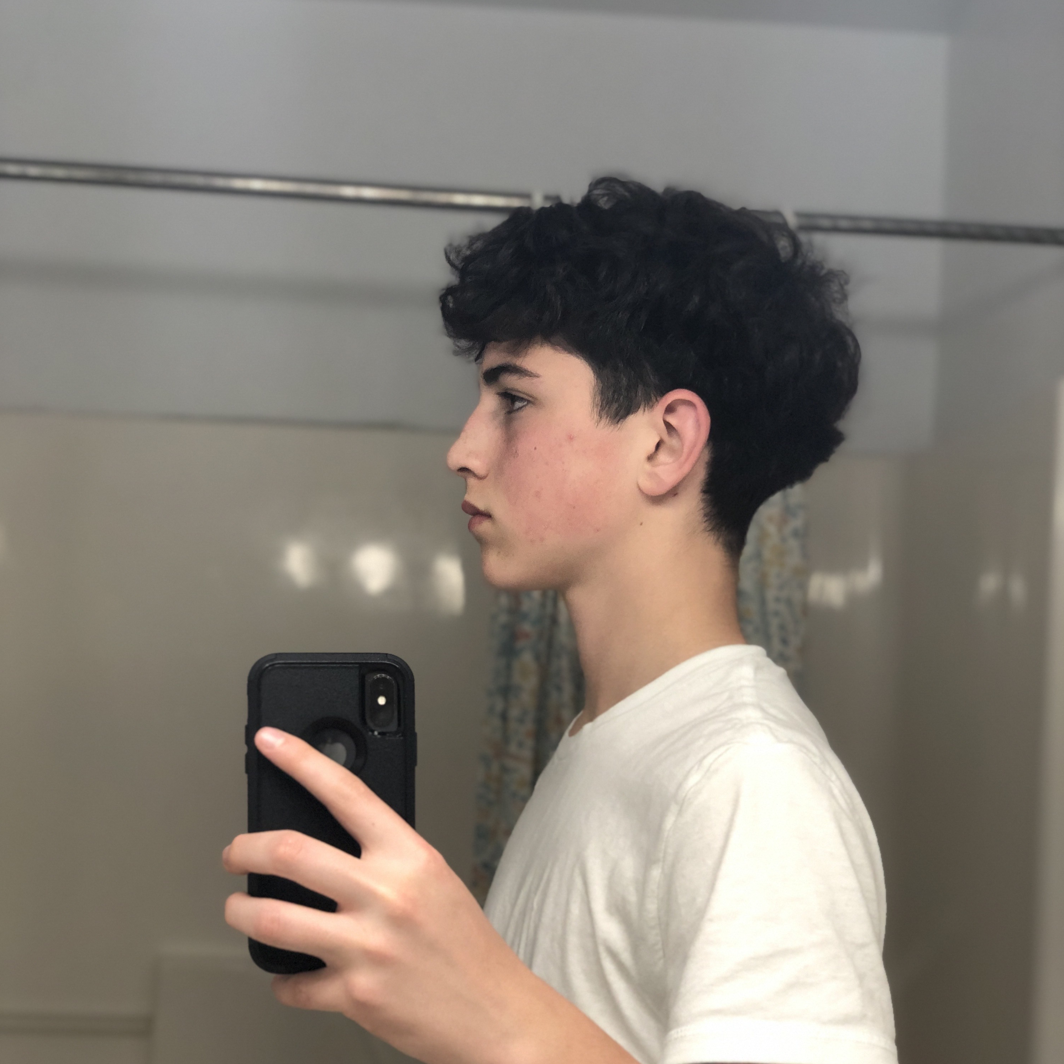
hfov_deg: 27.7
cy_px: 695
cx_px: 531
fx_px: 2156
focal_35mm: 62
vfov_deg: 27.6
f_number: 2.4
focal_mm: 6
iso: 80
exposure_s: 1/60
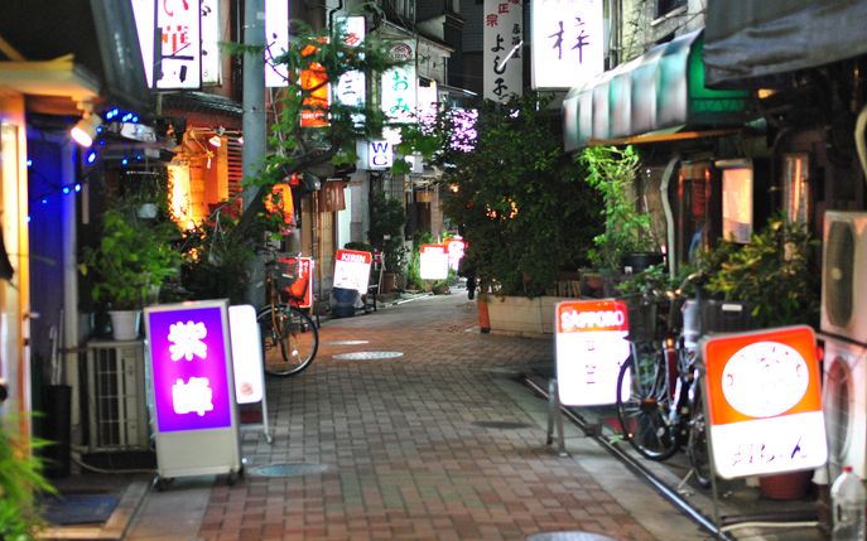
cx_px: 435
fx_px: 1819
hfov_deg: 26.8
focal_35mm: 77
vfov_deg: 16.9
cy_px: 272
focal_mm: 50
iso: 800
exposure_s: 1/100
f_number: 1.4
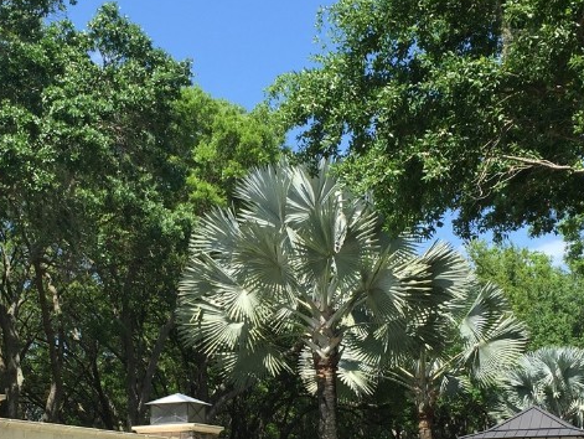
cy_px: 339
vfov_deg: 23.0
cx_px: 201
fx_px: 1064
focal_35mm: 63
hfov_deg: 30.5
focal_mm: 4.15
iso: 32
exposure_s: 1/1014
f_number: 2.2
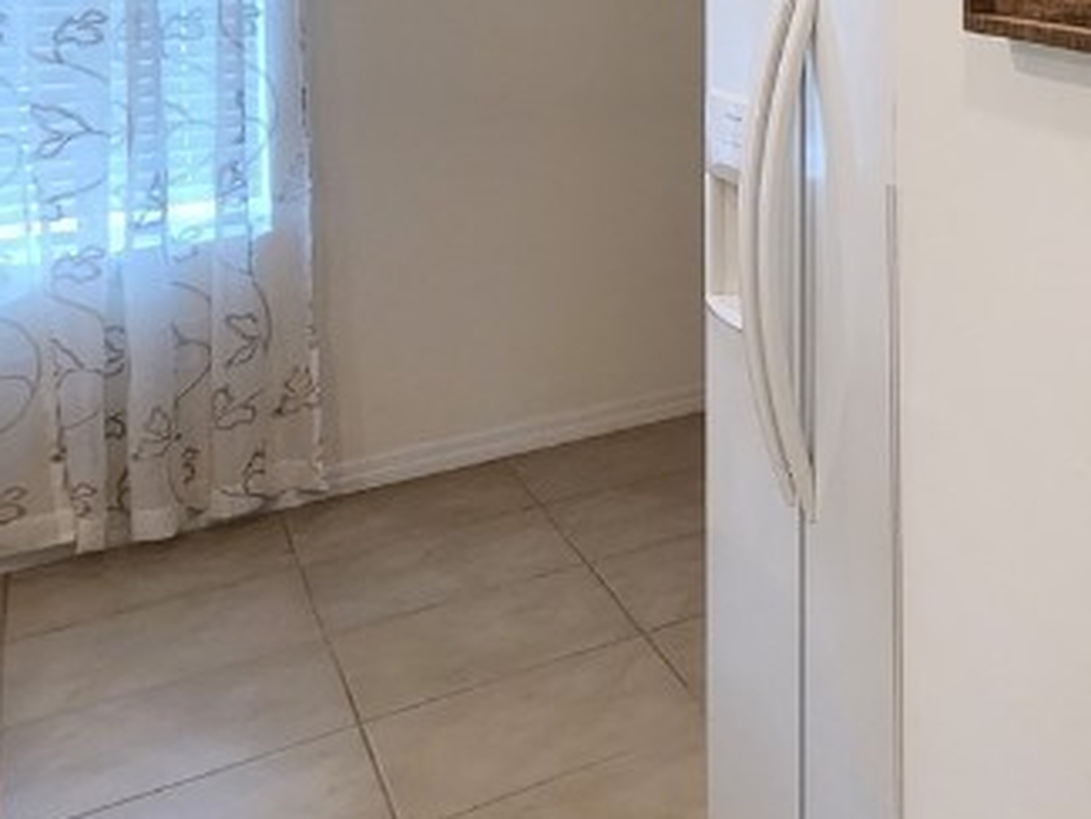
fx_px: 1293
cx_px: 1574
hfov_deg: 30.1
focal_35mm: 41
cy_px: -57
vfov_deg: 31.6
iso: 250
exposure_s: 1/60
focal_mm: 2.2
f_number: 2.2
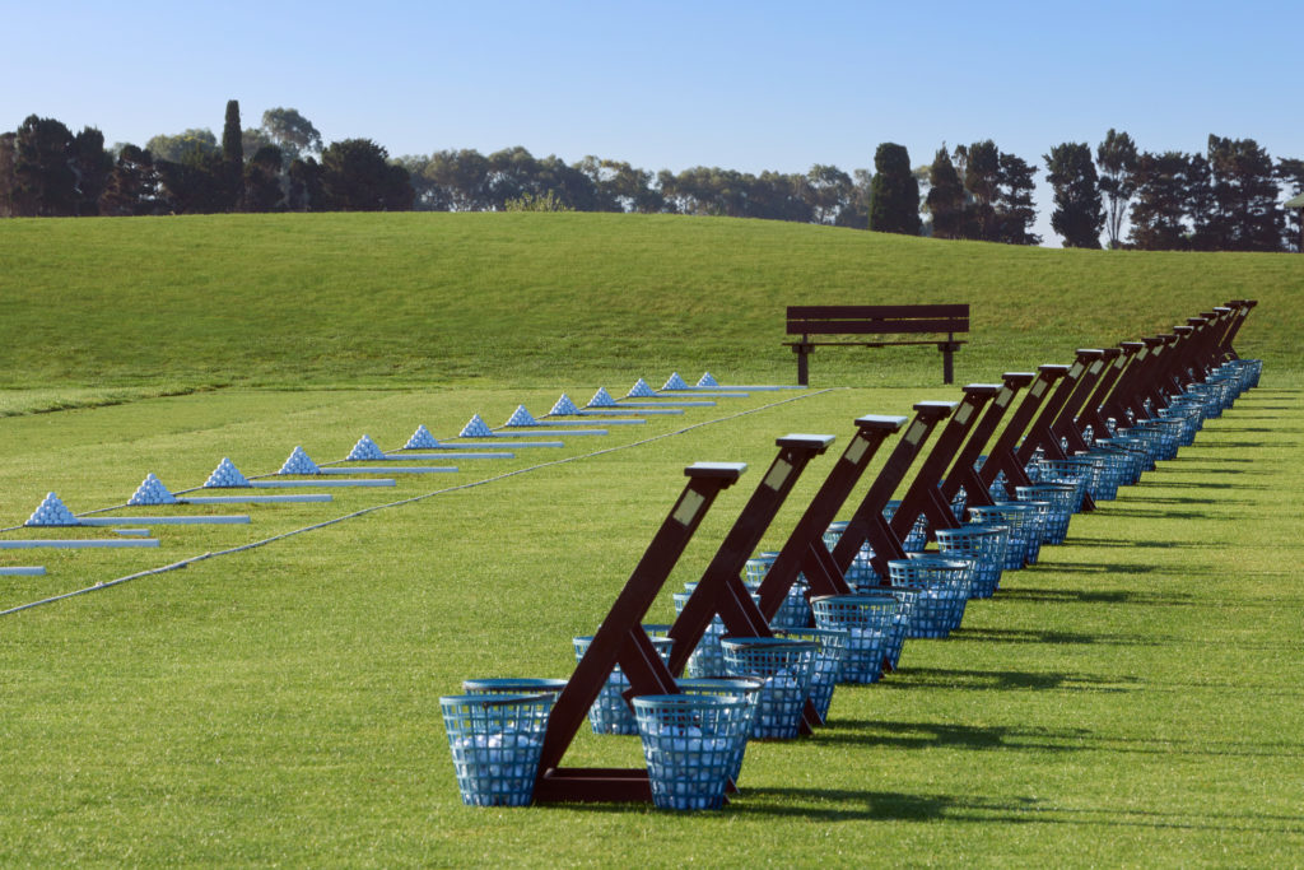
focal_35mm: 206
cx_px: 652
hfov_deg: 10.0
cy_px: 435
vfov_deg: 6.7
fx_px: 7462
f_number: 22
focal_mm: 206
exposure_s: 1/60
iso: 400
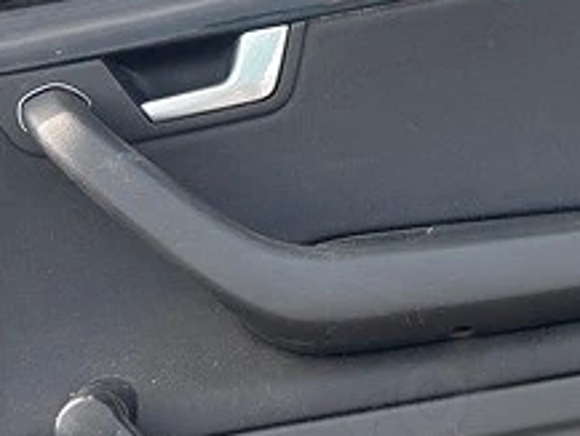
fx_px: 2012
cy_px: -104
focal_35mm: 120
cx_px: 1053
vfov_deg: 12.1
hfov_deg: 14.4
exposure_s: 1/391
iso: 50
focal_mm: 5.7
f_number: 1.5
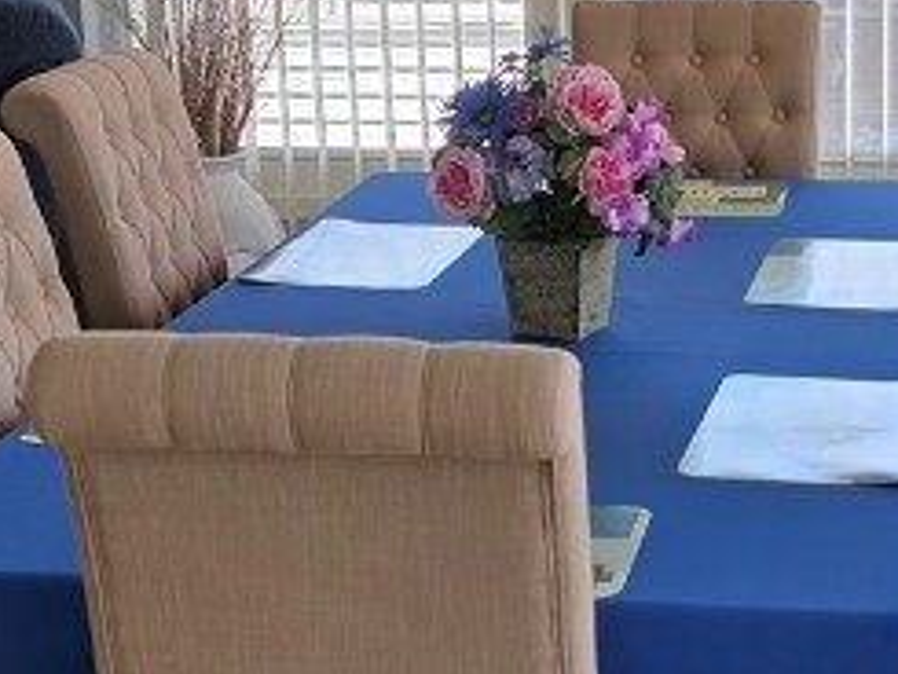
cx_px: 506
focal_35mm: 96
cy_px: 300
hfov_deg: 20.4
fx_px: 2492
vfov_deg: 15.4
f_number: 1.7
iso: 12
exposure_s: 1/120
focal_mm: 6.3
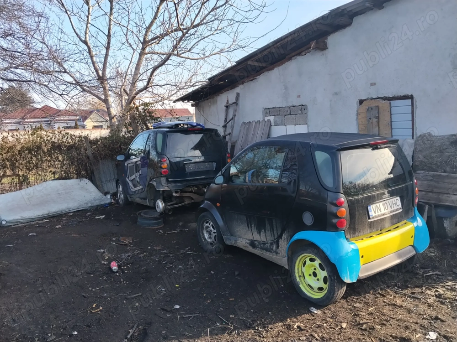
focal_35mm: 29
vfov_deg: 48.2
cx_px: 228
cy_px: 171
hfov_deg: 61.7
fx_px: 383
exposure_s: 1/354
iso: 50
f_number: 1.8
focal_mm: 4.22
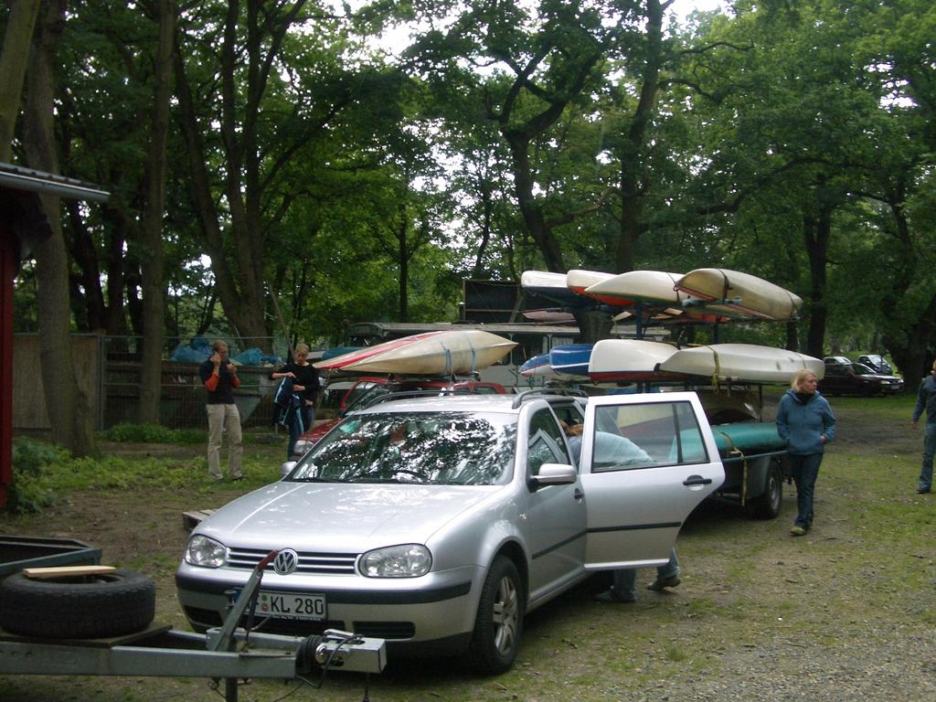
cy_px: 351
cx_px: 468
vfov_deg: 35.1
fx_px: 1109
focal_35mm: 41
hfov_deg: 45.8
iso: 100
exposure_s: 1/125
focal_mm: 6.8
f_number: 2.8
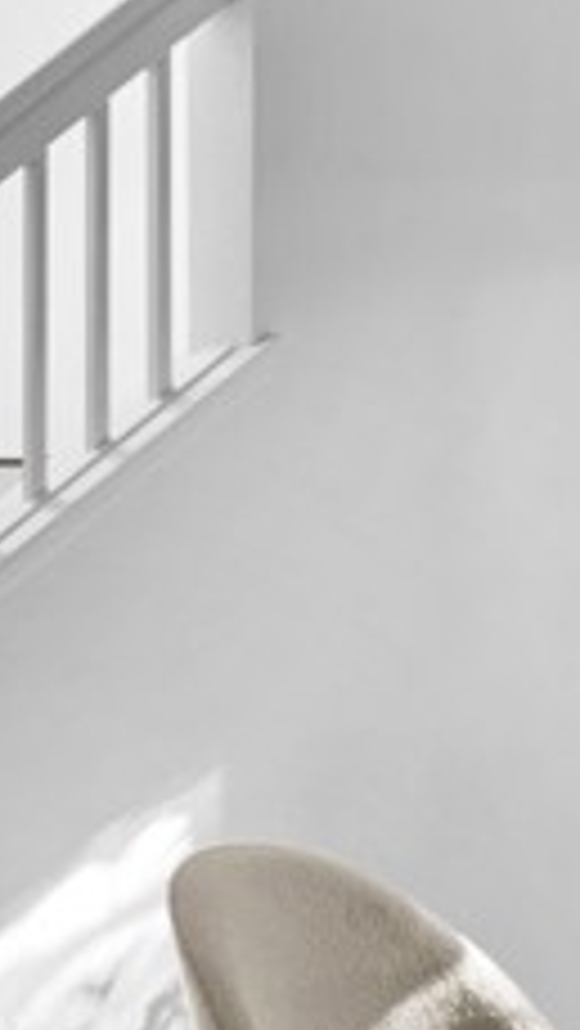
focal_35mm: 41
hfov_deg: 15.3
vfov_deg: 49.4
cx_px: -809
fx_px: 1120
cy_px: 502
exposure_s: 1/8
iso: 500
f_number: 8
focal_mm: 14
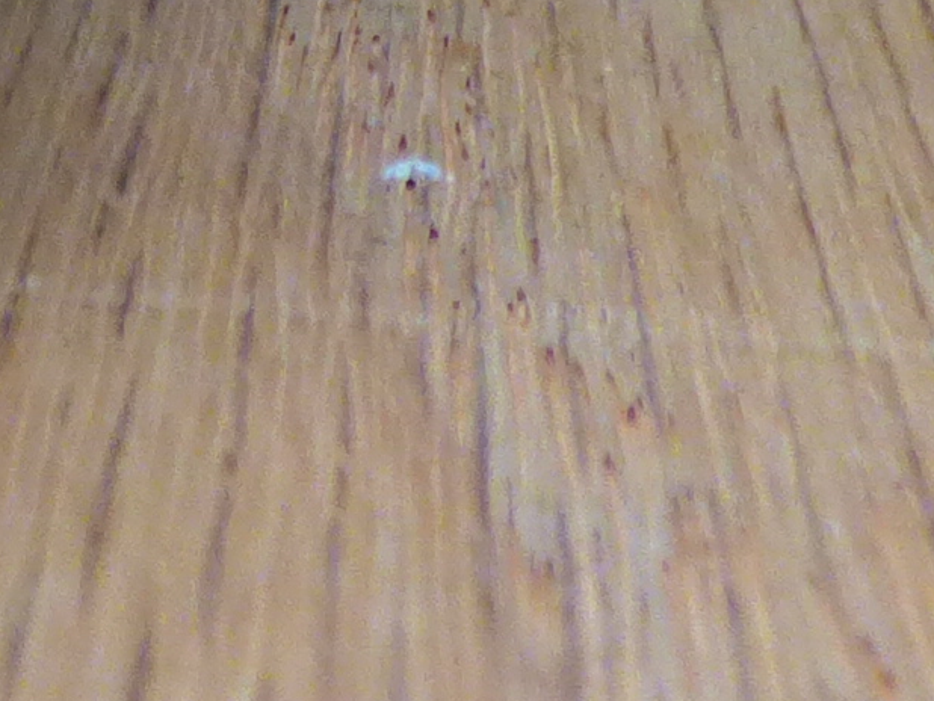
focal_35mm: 118
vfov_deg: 11.4
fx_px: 3185
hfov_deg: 15.9
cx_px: -236
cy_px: -681
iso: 400
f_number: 2.8
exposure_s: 1/5
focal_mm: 3.58
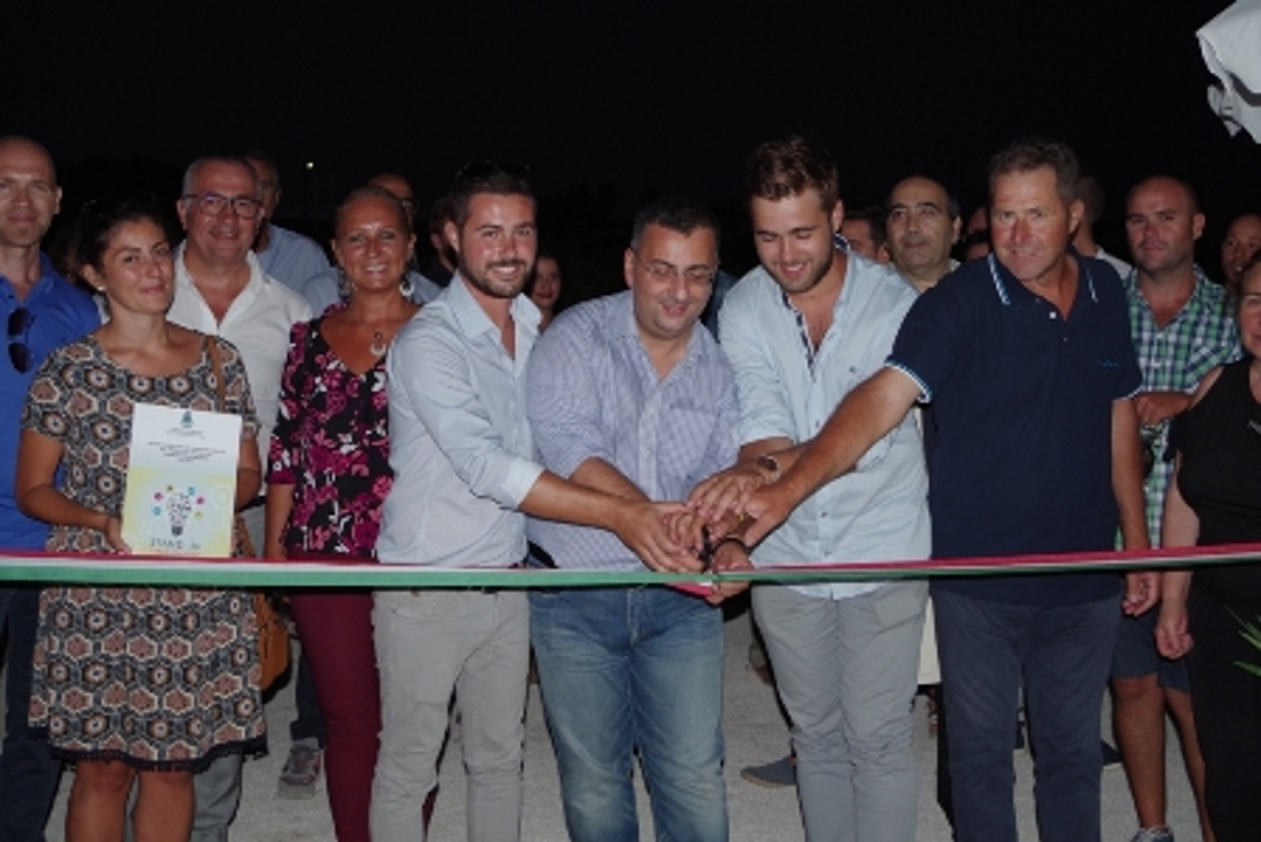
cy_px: 421
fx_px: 1822
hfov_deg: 38.2
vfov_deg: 26.0
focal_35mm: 52
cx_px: 630
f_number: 4.5
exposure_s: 1/80
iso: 800
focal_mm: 35
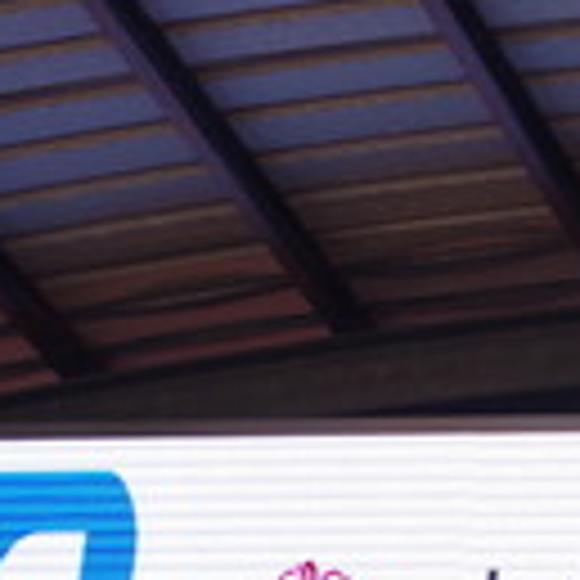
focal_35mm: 262
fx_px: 4967
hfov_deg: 6.5
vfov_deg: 6.6
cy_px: 751
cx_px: 1160
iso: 160
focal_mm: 34
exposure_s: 1/60
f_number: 4.5
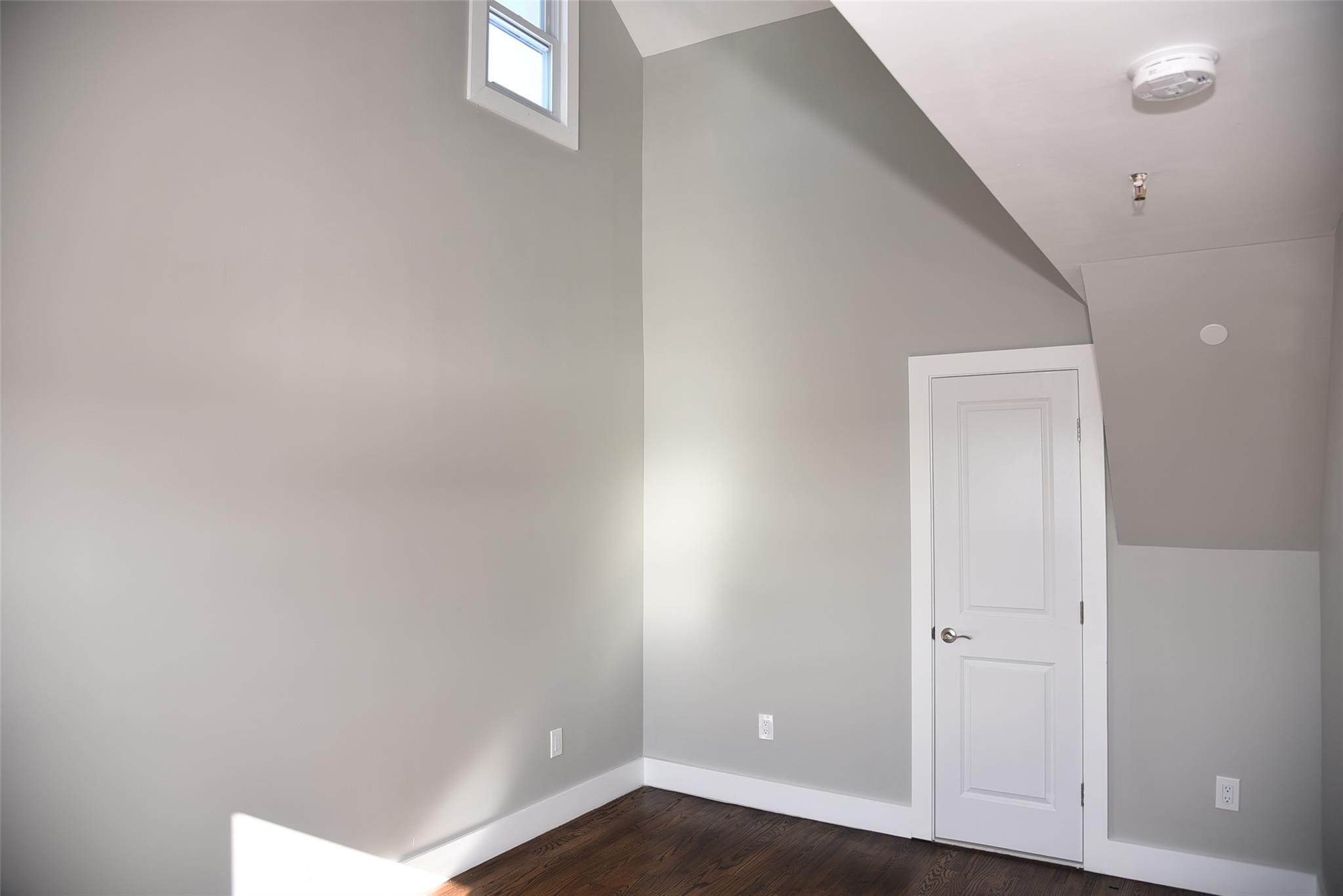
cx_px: 672
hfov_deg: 73.7
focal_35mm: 24
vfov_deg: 53.1
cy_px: 448
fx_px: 895
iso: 110
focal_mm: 24
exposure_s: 1/60
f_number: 4.5
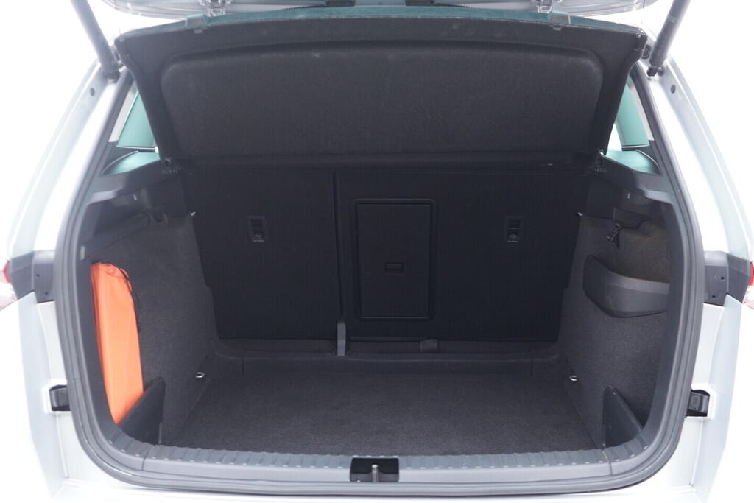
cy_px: 252
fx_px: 754
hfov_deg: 53.1
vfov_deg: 36.9
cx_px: 377
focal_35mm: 36
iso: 640
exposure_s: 1/40
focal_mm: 24
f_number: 2.8
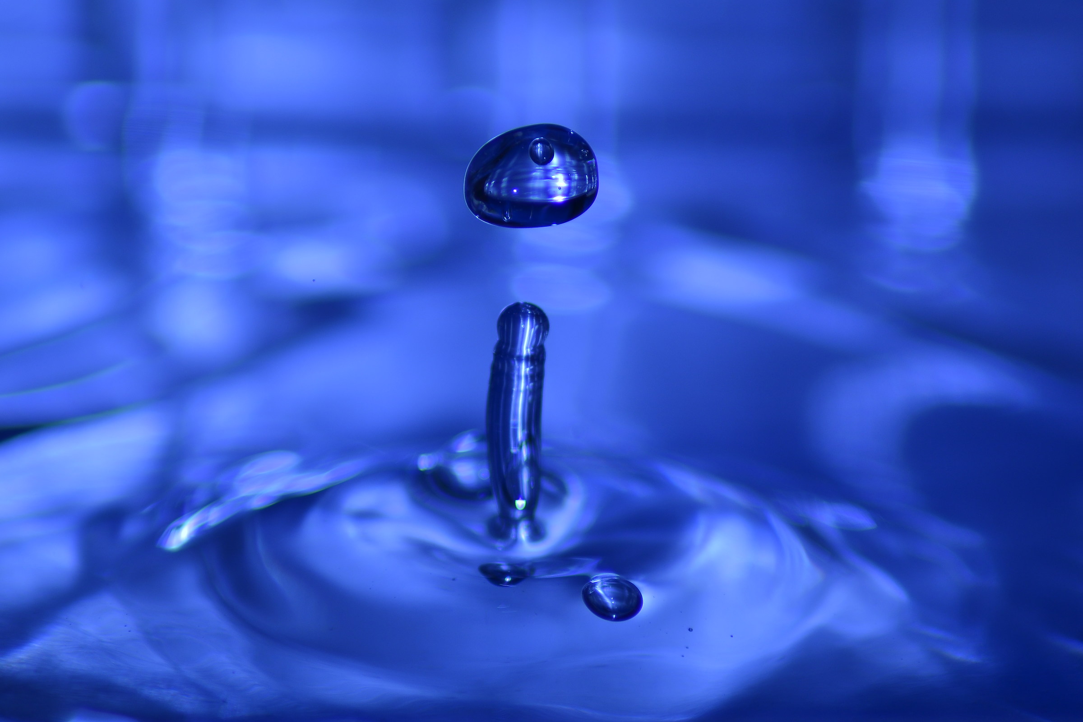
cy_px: 361
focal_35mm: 450
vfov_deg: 3.1
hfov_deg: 4.6
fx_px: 13536
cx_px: 542
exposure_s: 1/200
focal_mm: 300
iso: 100
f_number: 5.6
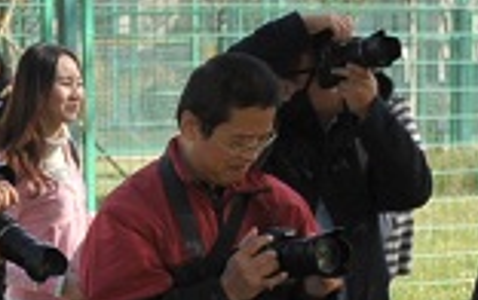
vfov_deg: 5.7
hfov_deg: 8.9
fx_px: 3027
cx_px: -112
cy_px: 308
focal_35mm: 232
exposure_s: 1/1250
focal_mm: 44
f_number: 4.2
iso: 400
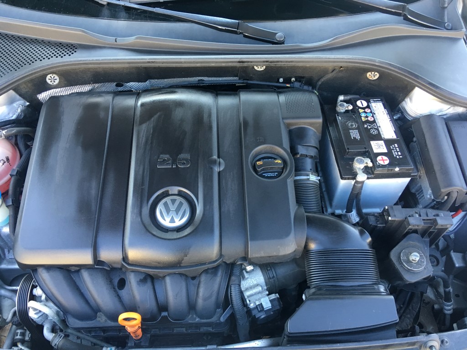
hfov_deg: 61.7
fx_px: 391
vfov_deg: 48.2
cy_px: 175
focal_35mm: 29
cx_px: 234
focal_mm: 4.15
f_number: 2.2
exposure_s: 1/30
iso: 40
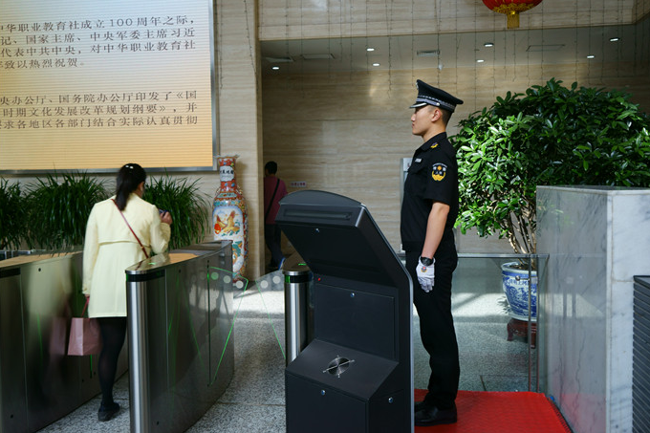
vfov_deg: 38.9
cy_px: 215
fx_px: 614
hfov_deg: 55.8
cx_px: 333
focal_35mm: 34
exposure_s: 1/60
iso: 500
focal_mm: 33
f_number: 6.3
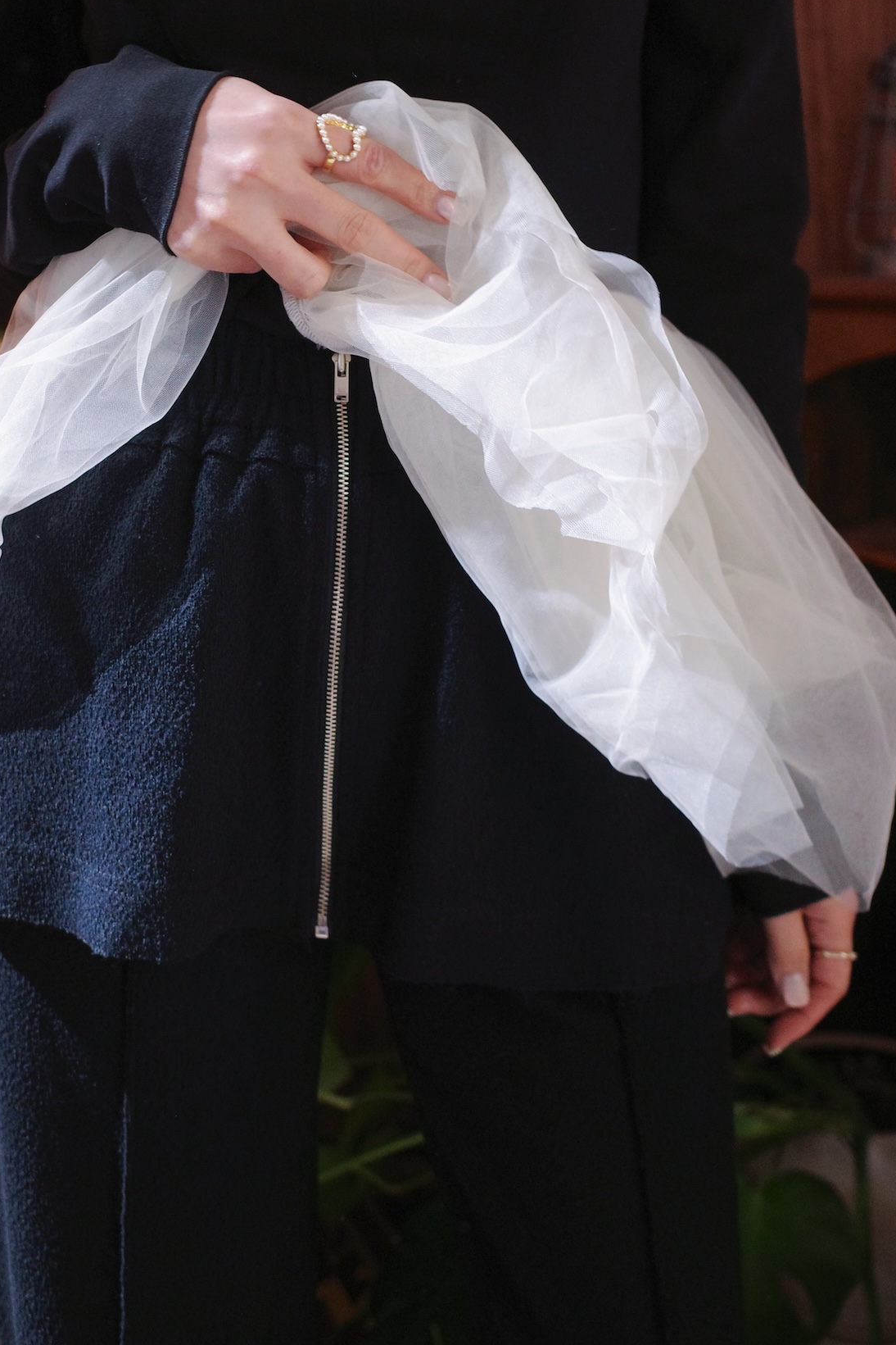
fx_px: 1792
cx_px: 324
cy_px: 445
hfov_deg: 28.0
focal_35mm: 48
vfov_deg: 40.6
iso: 1250
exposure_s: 1/50
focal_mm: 18.3
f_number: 2.8
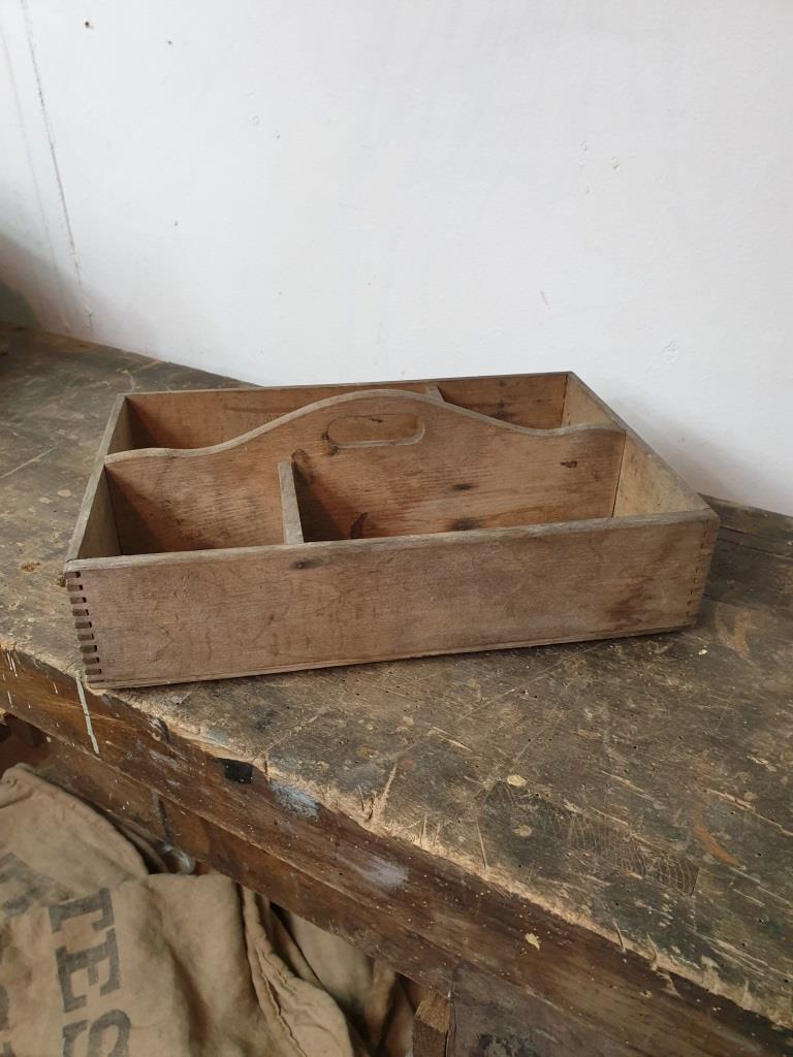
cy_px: 528
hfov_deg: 53.1
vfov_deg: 67.3
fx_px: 794
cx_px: 396
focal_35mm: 26
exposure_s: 1/33
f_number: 2.4
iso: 320
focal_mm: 4.3
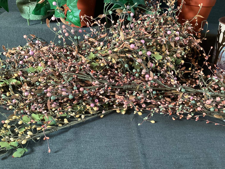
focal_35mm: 31
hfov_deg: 58.3
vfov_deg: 45.4
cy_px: 84
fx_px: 202
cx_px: 112
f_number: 2.4
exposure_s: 1/40
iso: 320
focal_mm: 3.3
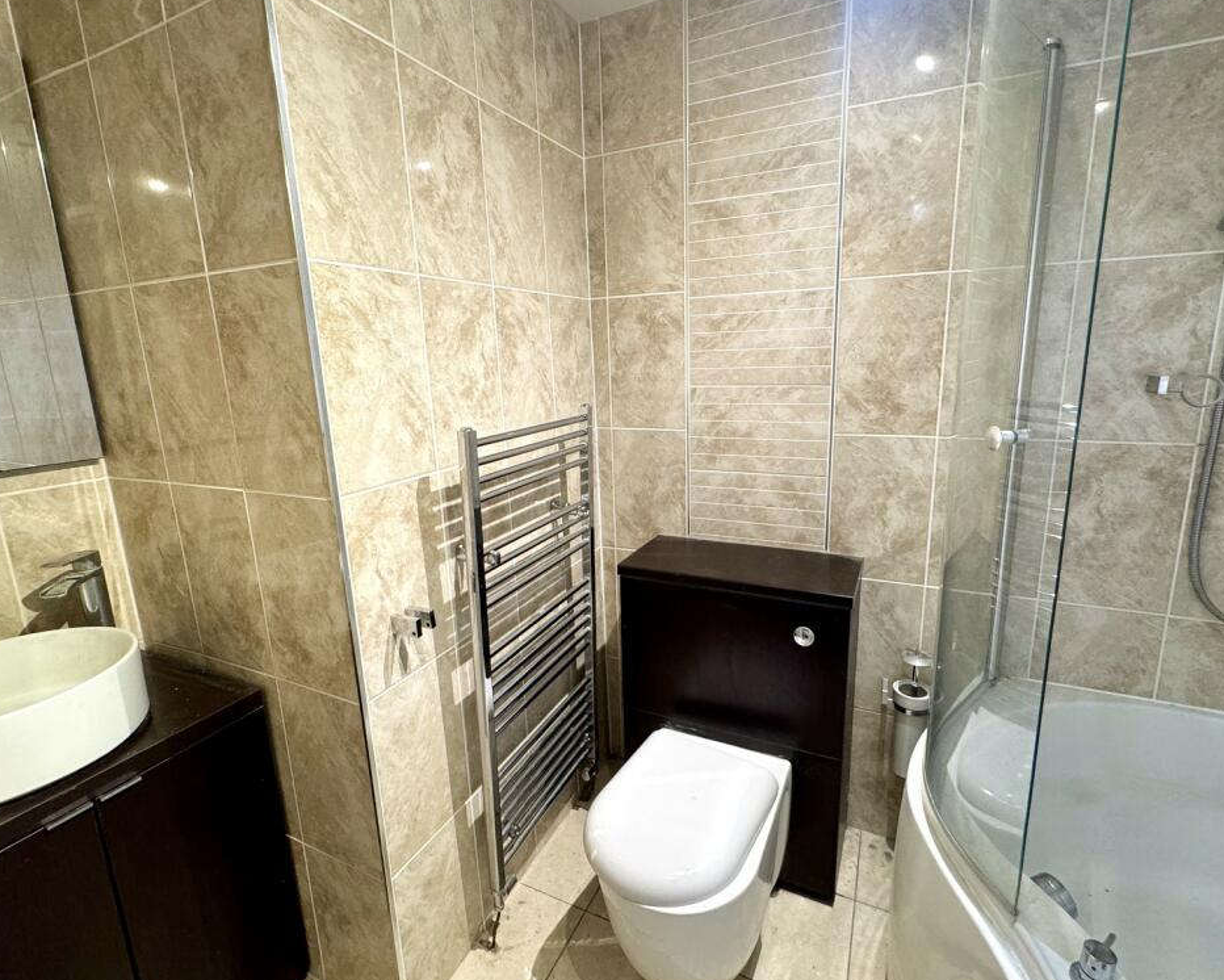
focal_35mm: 15
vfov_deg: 84.1
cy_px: 484
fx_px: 543
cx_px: 621
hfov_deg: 96.8
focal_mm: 2.22
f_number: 2.2
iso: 250
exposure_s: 1/50
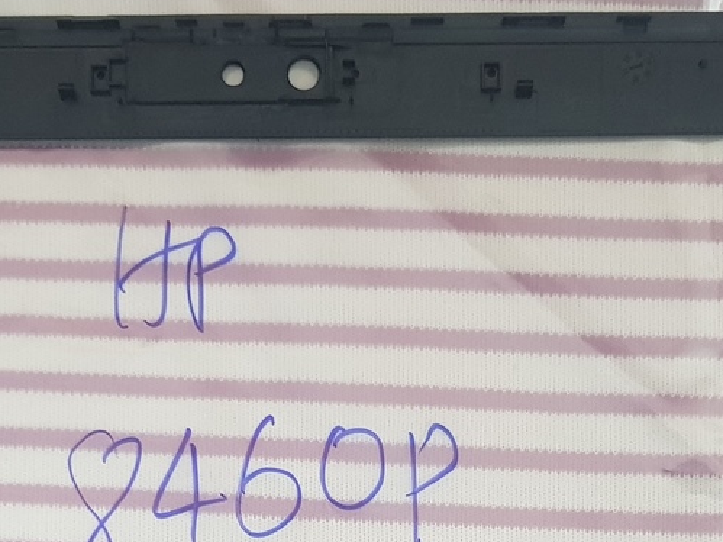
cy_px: 700
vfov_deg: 18.3
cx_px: 296
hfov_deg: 26.0
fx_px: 1566
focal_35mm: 75
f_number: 1.7
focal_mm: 4.3
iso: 200
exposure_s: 1/20
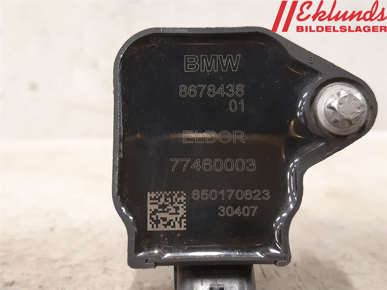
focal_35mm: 26
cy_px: 145
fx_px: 291
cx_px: 194
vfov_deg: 53.1
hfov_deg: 67.3
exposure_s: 1/25
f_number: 1.7
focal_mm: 3.93
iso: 250
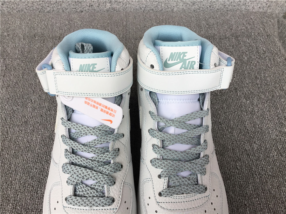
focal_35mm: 31
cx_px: 143
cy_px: 107
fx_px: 256
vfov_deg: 45.4
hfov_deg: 58.4
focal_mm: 3.3
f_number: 2.4
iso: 25
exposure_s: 1/106
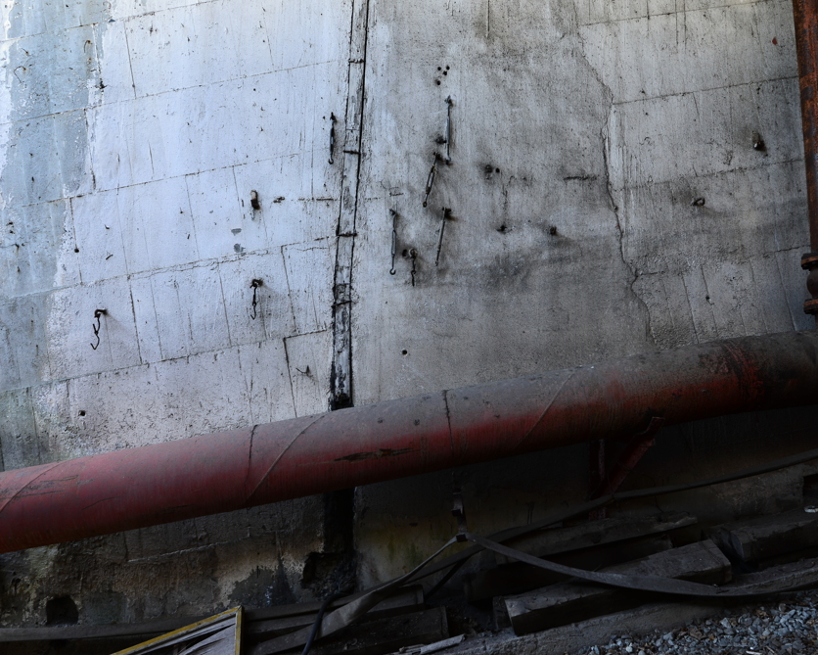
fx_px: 557
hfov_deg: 72.5
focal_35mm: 23
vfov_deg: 60.9
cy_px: 330
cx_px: 439
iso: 400
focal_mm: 20
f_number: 9
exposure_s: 1/15
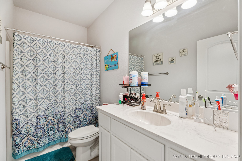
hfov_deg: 96.7
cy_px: 80
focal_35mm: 16
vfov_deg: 73.8
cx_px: 121
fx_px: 108
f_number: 8
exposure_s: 1/20
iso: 800
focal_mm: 16
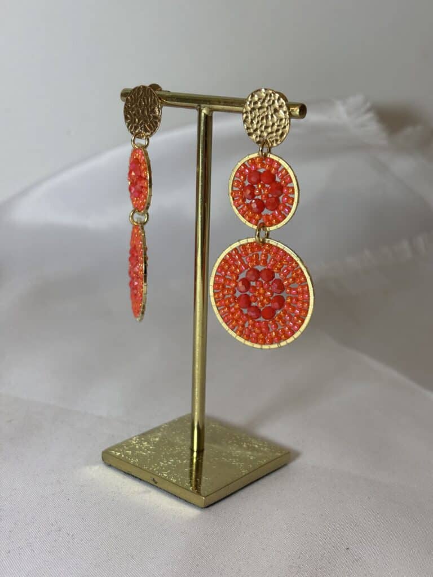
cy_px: 288
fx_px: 867
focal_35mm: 52
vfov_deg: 36.8
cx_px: 216
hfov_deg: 28.0
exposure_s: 1/104
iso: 25
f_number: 1.6
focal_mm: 5.96
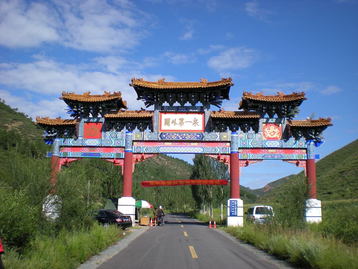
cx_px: 179
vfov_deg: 37.7
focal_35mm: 38
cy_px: 134
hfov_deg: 49.0
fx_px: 393
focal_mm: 6.3
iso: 64
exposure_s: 1/527
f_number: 4.6
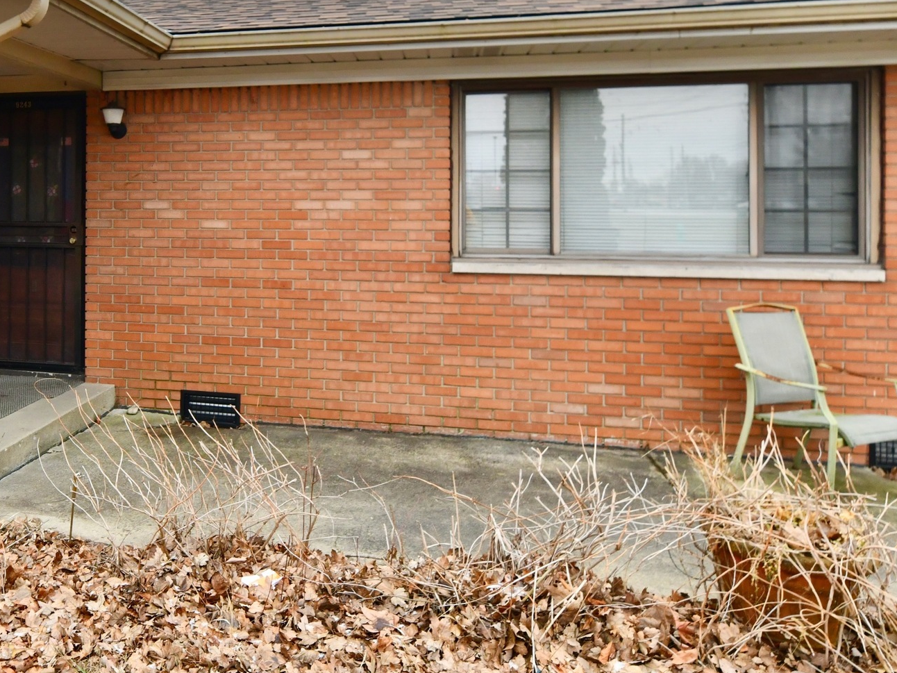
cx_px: 136
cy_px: 259
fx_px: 829
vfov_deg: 43.9
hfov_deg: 51.9
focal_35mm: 32
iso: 640
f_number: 6.3
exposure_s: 1/160
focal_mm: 14
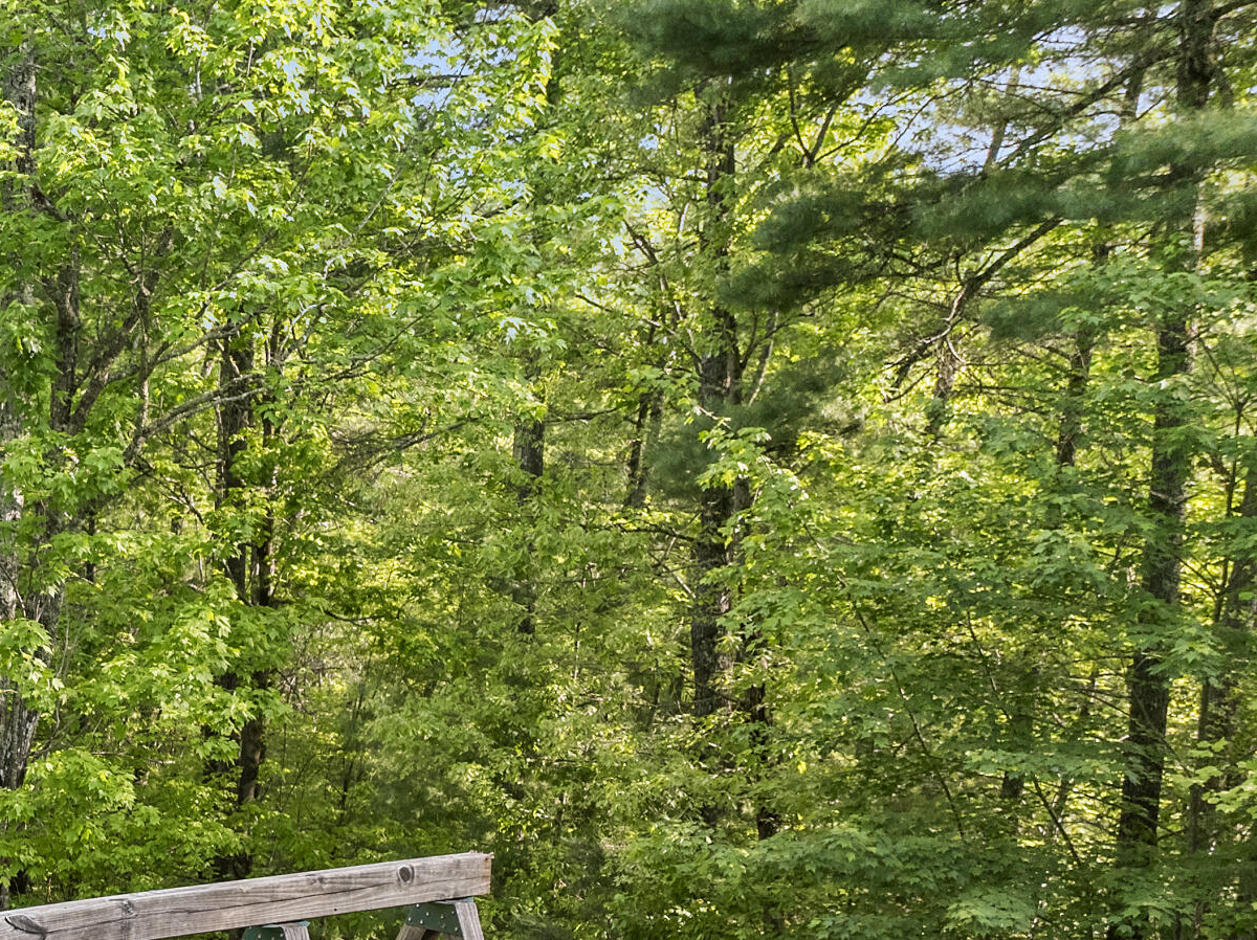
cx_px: -312
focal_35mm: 60
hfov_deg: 27.6
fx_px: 2177
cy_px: 948
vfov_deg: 23.3
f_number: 2.8
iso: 320
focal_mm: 12.29
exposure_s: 1/800
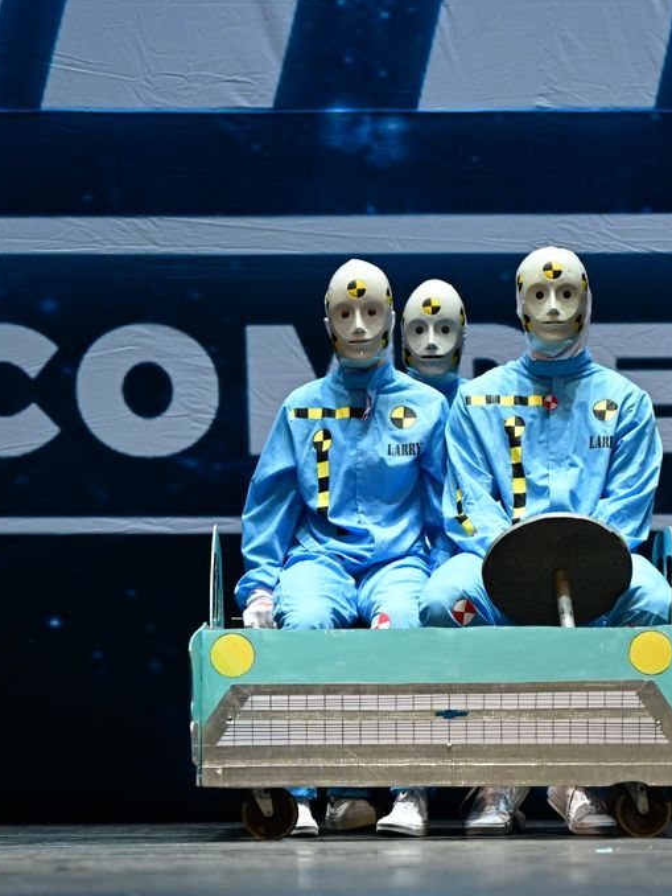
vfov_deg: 9.5
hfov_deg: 7.1
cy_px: 448
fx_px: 5406
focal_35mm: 209
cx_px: 515
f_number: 3.2
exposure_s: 1/640
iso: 4000
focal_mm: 96
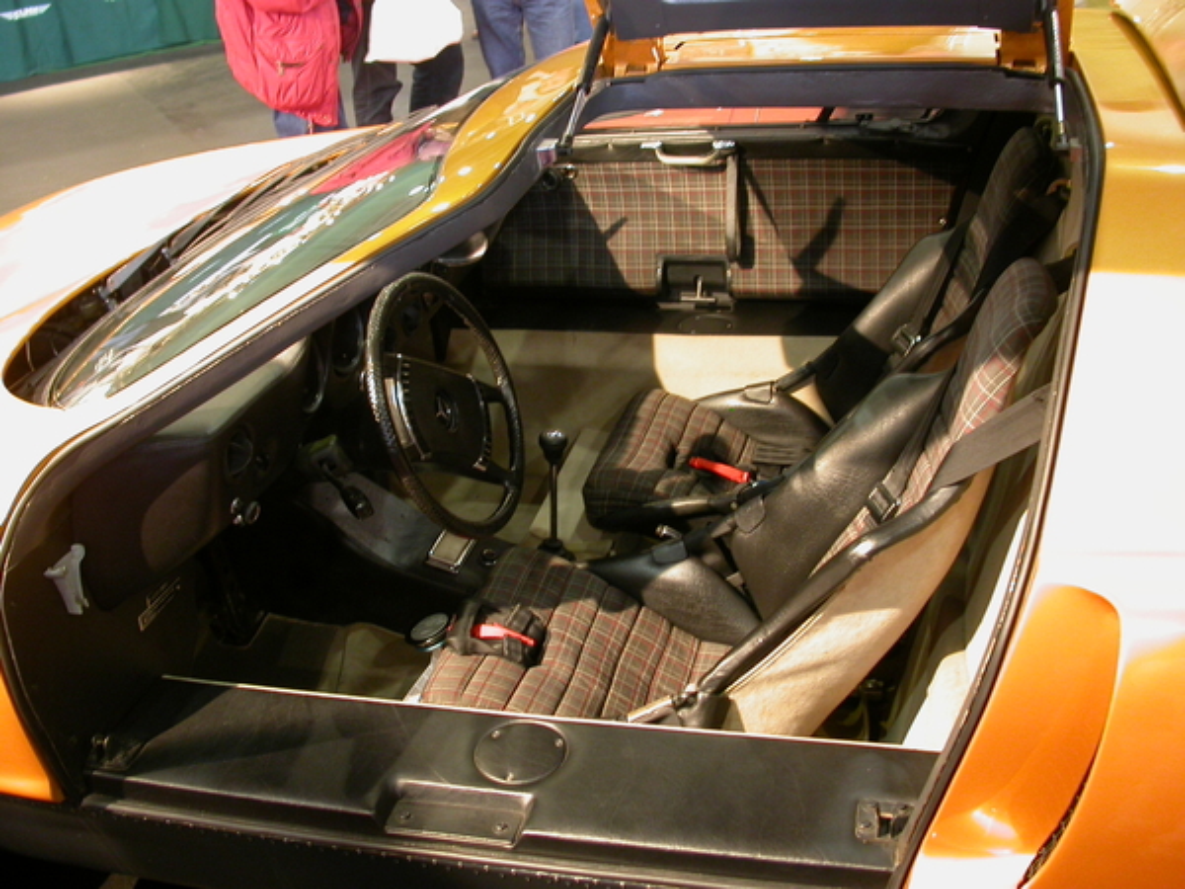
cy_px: 444
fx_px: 1301
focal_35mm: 38
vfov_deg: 37.7
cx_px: 592
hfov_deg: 49.0
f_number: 2.6
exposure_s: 1/3.7
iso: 124
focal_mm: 7.85
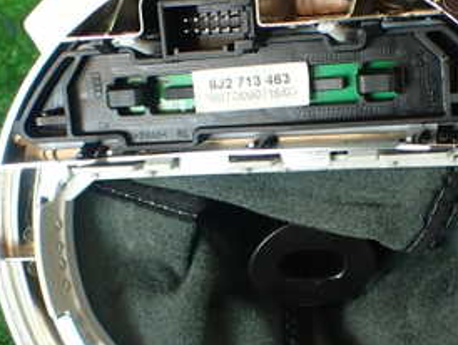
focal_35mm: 70
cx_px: 293
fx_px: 927
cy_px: 229
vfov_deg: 21.0
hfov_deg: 27.6
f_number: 2.4
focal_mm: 5.79
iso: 125
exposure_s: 1/60
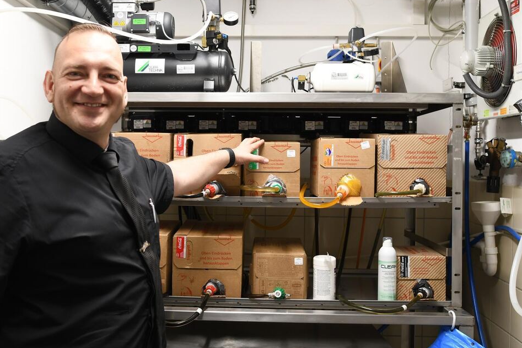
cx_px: 220
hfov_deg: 50.5
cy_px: 153
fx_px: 551
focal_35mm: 38
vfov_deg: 35.0
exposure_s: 1/50
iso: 400
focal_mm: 20
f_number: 2.8
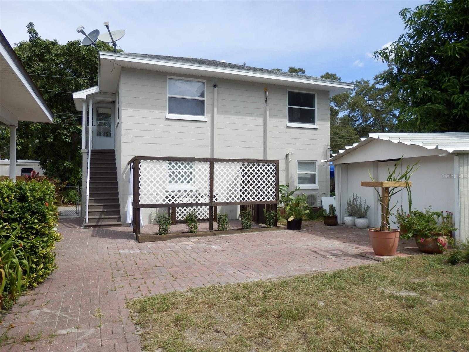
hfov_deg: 69.4
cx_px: 234
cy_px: 176
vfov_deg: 54.9
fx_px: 339
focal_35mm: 25
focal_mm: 4.5
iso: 80
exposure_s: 1/1000
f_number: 3
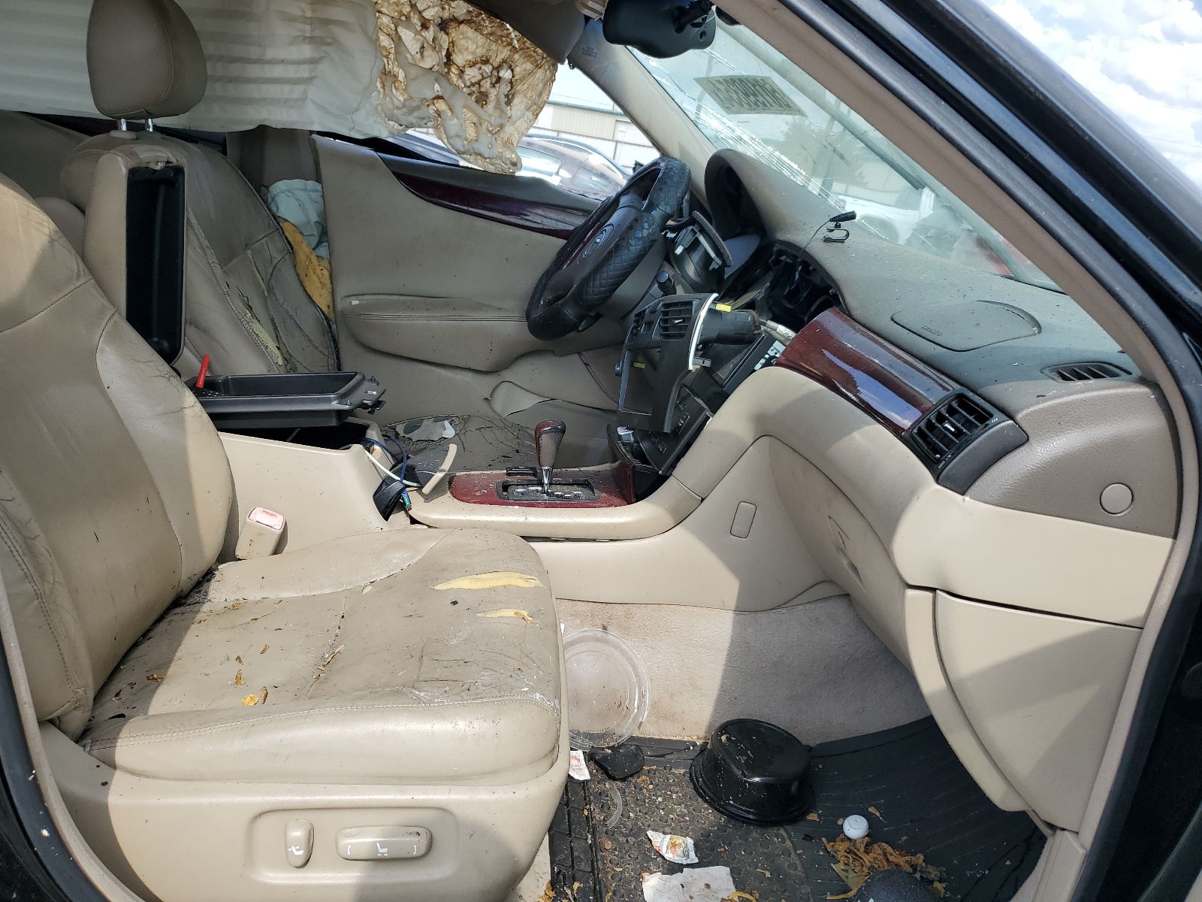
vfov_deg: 53.1
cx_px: 601
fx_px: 903
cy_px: 451
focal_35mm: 26
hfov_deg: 67.3
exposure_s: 1/1429
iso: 50
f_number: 1.5
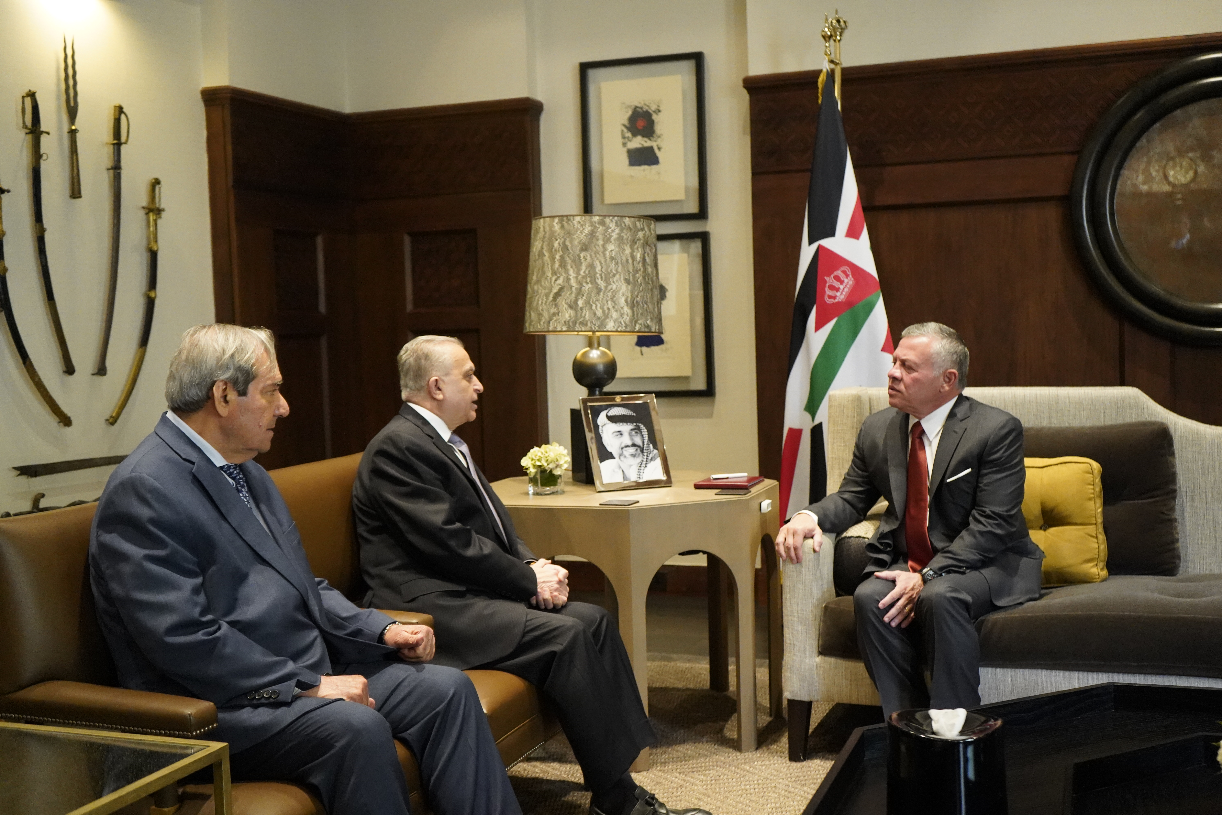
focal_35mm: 39
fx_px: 1324
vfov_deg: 34.2
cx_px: 611
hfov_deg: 49.6
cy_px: 408
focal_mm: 39
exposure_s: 1/200
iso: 8000
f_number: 4
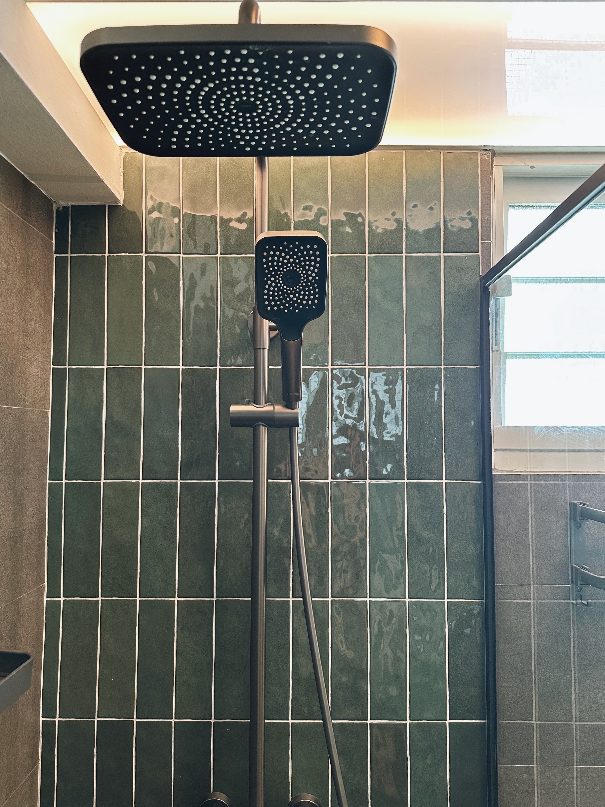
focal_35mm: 24
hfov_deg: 56.8
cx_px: 302
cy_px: 404
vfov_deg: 71.6
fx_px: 559
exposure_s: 1/56
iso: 320
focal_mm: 6.86
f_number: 1.78
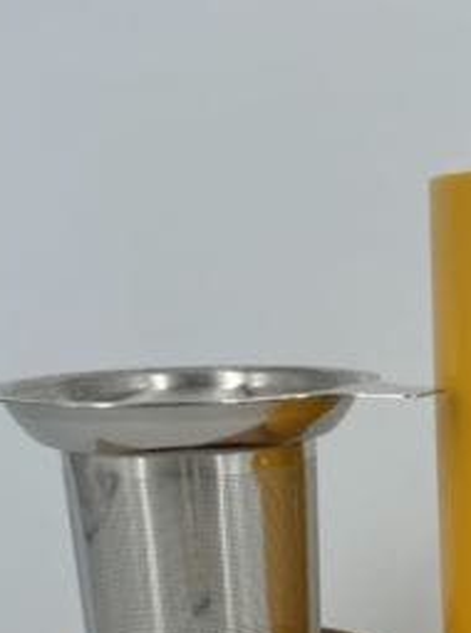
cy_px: 545
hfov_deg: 22.2
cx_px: 481
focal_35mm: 63
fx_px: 1148
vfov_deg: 29.7
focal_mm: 6.76
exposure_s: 1/1818
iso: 80
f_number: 1.78
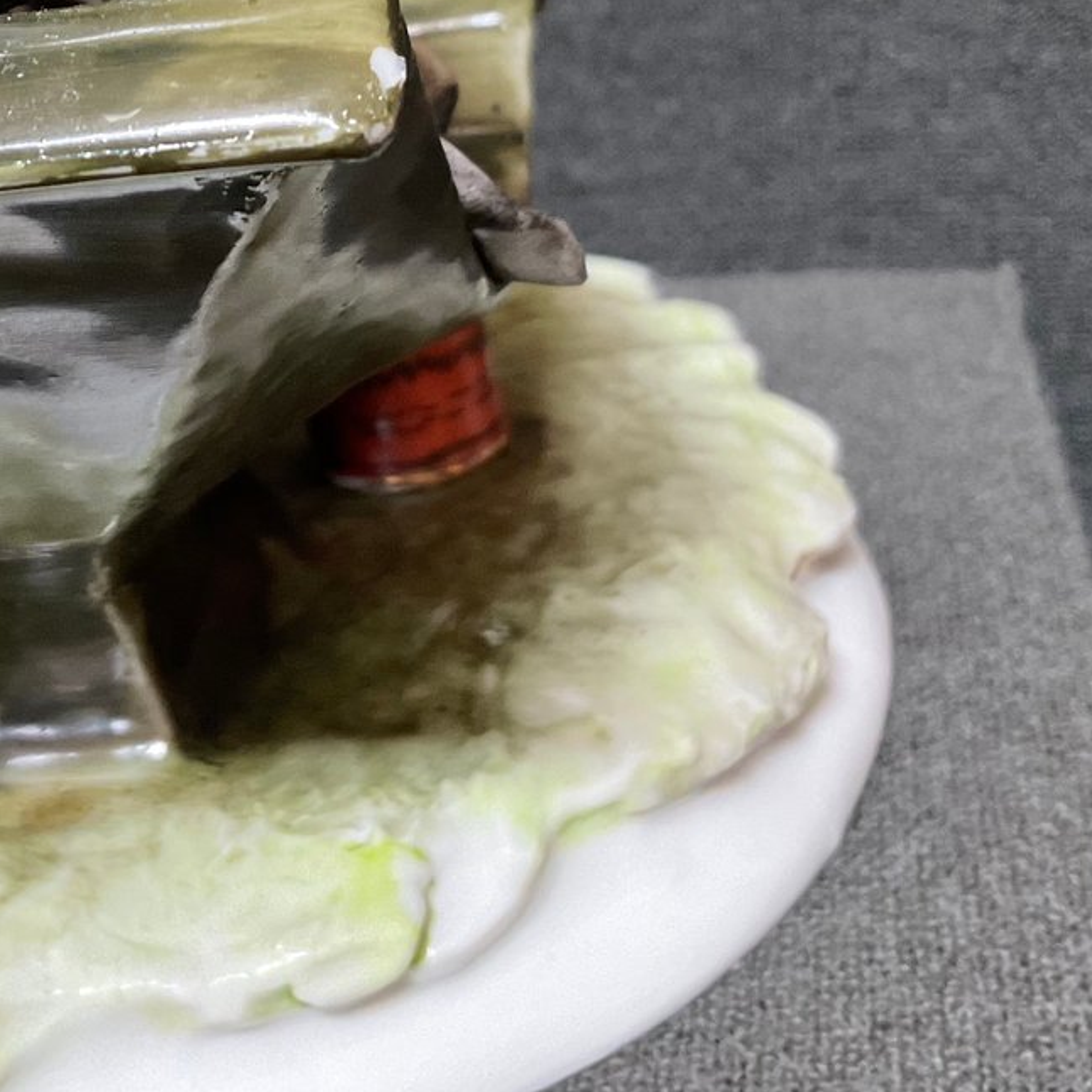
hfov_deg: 28.3
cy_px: 145
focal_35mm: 60
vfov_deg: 27.7
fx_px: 2141
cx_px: 303
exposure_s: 1/60
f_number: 1.8
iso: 100
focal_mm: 3
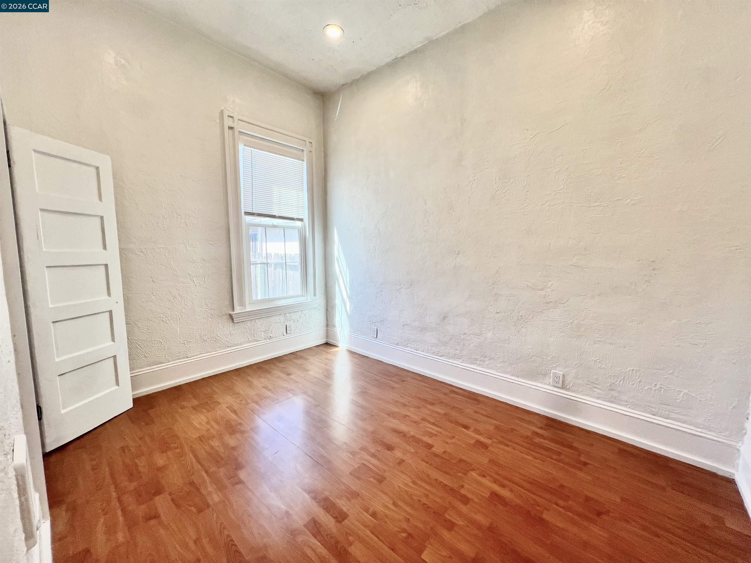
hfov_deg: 106.2
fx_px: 282
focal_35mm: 13
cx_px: 376
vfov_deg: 89.9
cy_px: 282
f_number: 1.8
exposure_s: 1/120
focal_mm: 1.57
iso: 40
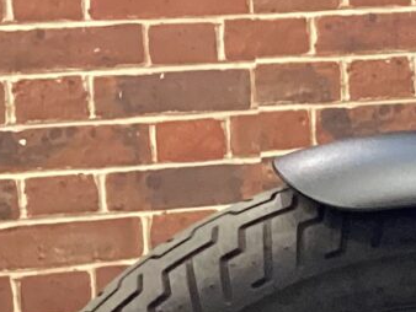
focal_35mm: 176
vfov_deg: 8.4
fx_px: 2117
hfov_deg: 10.1
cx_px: 913
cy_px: 111
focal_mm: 3.3
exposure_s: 1/40
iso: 320
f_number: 2.4
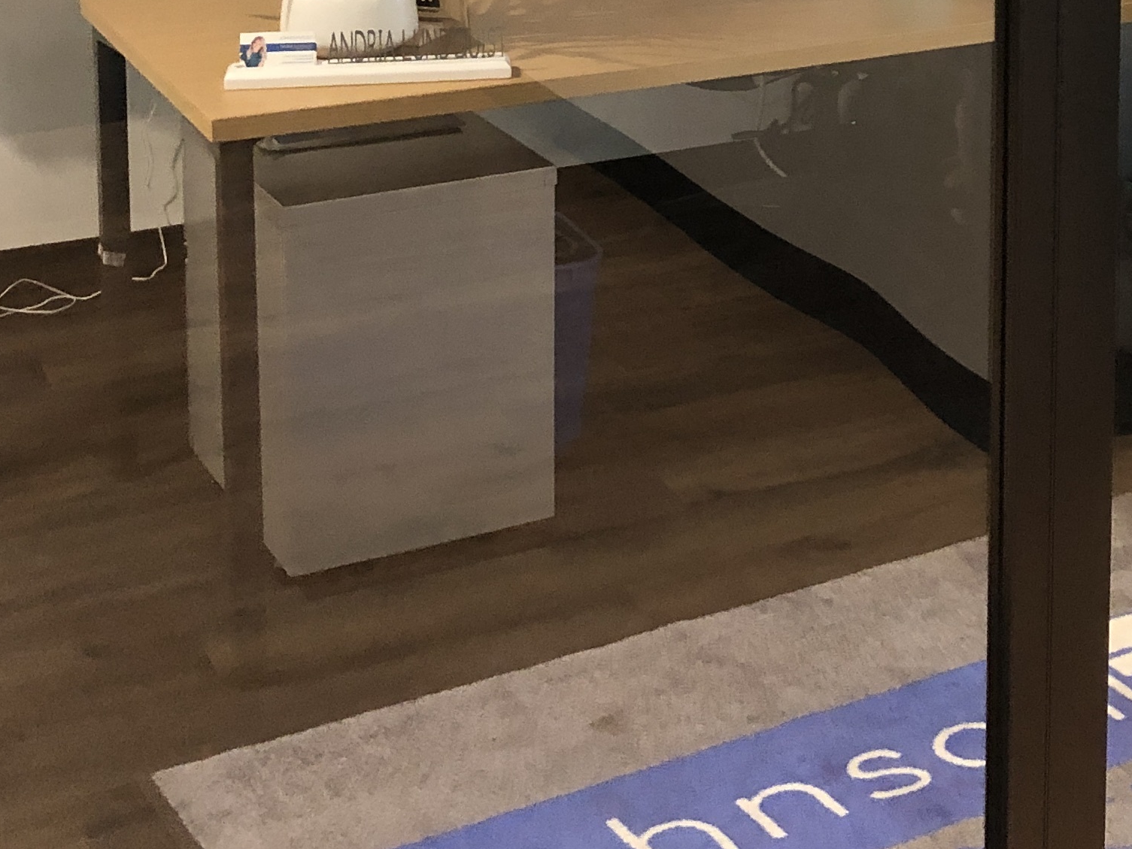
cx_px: 982
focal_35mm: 75
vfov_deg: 18.5
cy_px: -190
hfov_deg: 25.3
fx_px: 2453
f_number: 1.8
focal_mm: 3.99
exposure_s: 1/15
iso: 100
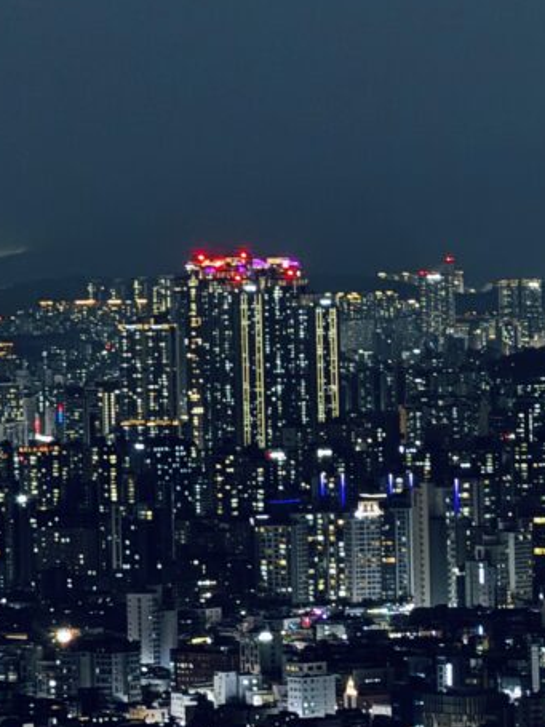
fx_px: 5671
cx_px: 566
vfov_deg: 7.3
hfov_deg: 5.5
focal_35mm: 270
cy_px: 391
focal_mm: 15.66
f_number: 2.8
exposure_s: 1/7
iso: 1250
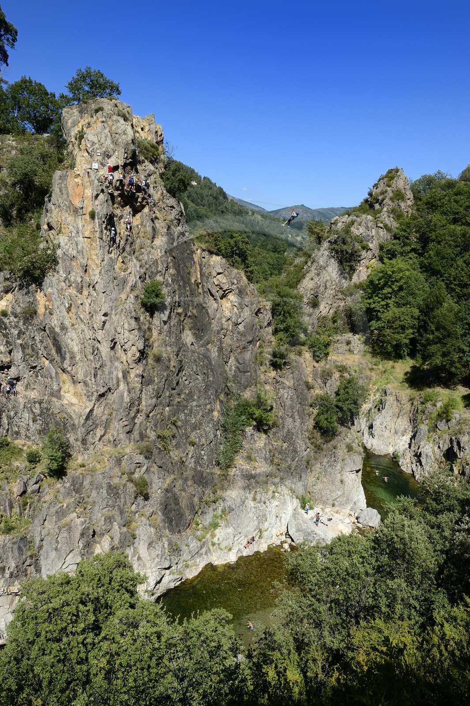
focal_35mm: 27
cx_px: 235
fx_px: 529
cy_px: 353
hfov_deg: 47.9
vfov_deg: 67.4
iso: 200
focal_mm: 27
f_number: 8
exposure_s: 1/500
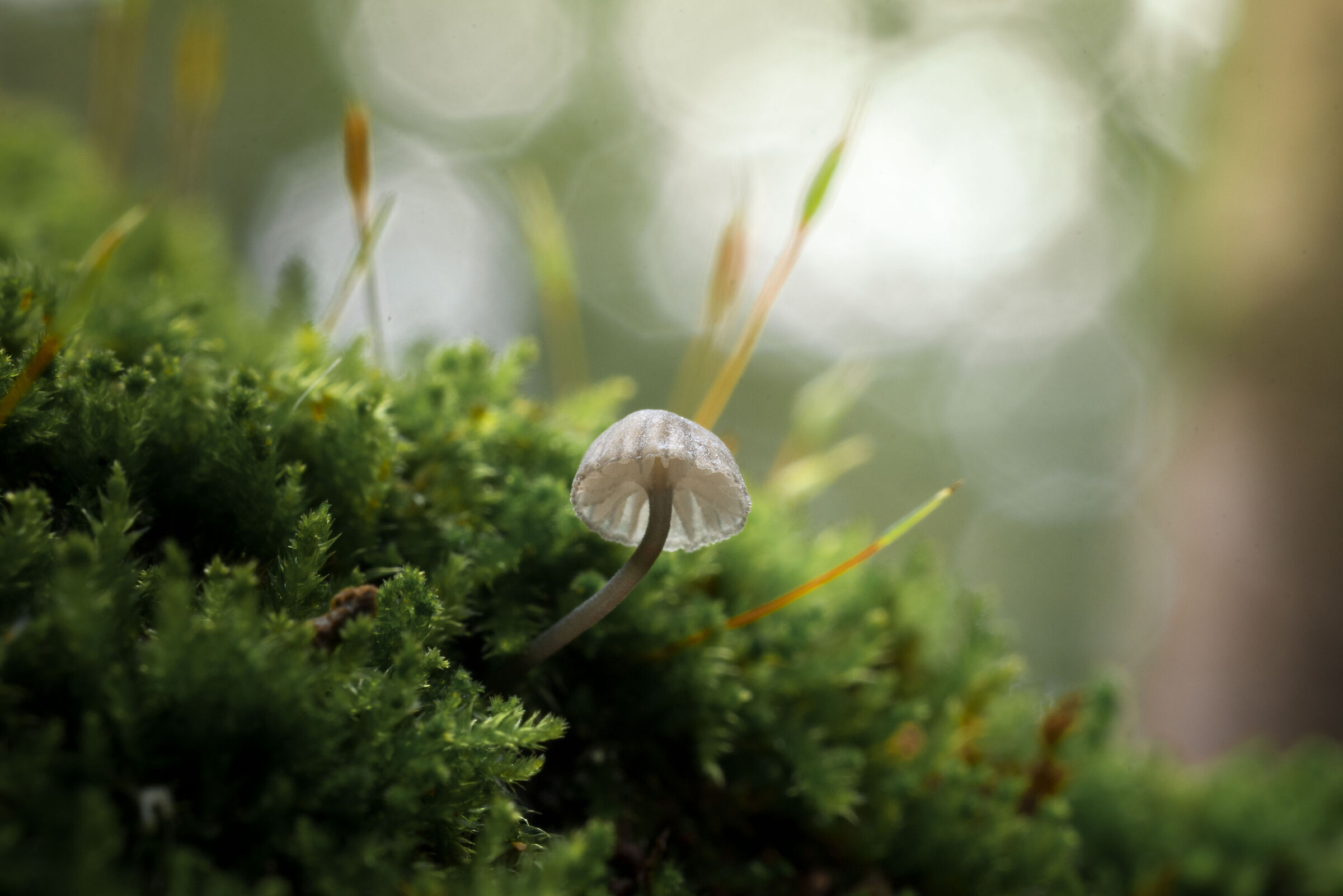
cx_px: 672
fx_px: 3917
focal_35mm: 105
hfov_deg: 19.5
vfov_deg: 13.0
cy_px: 448
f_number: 18
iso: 250
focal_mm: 70
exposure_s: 2
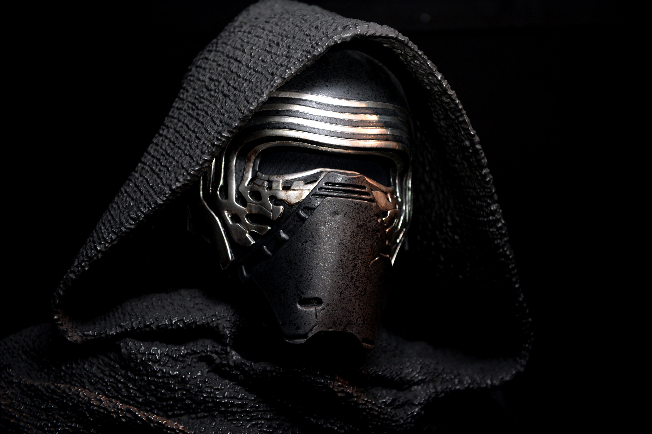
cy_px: 217
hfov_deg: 28.9
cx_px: 326
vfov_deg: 19.4
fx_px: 1267
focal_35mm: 70
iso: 1000
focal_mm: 70
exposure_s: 1/200
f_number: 4
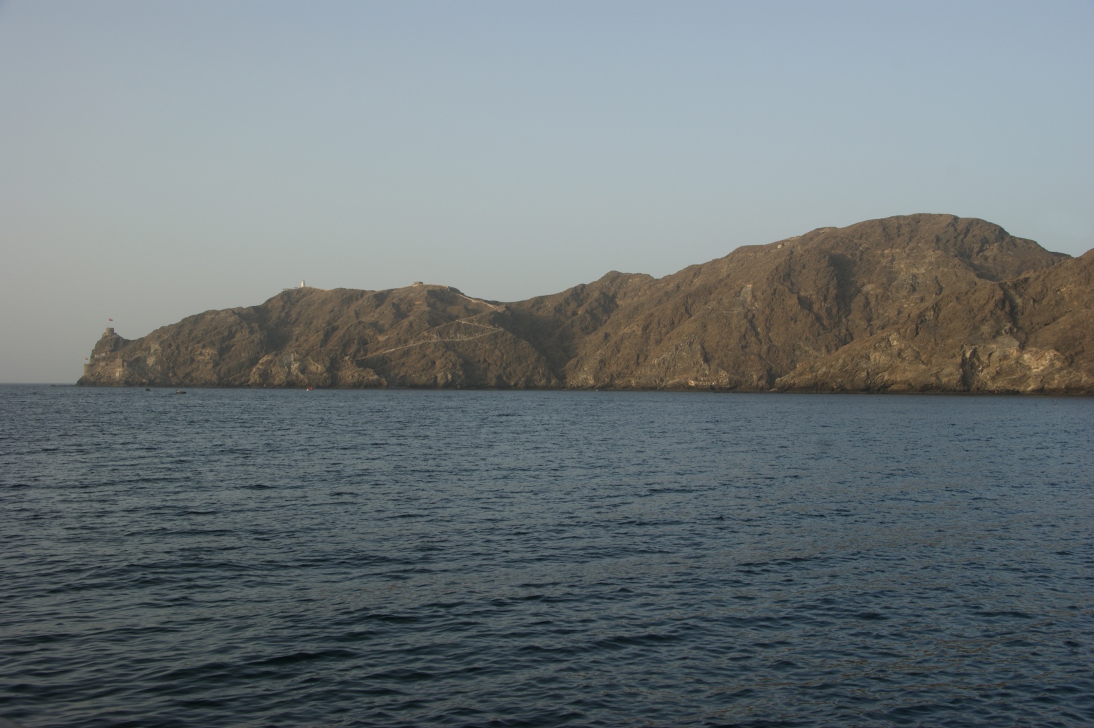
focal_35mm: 39
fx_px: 1184
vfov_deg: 34.2
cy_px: 364
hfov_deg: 49.6
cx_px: 547
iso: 100
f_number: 10
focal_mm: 26
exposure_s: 1/80
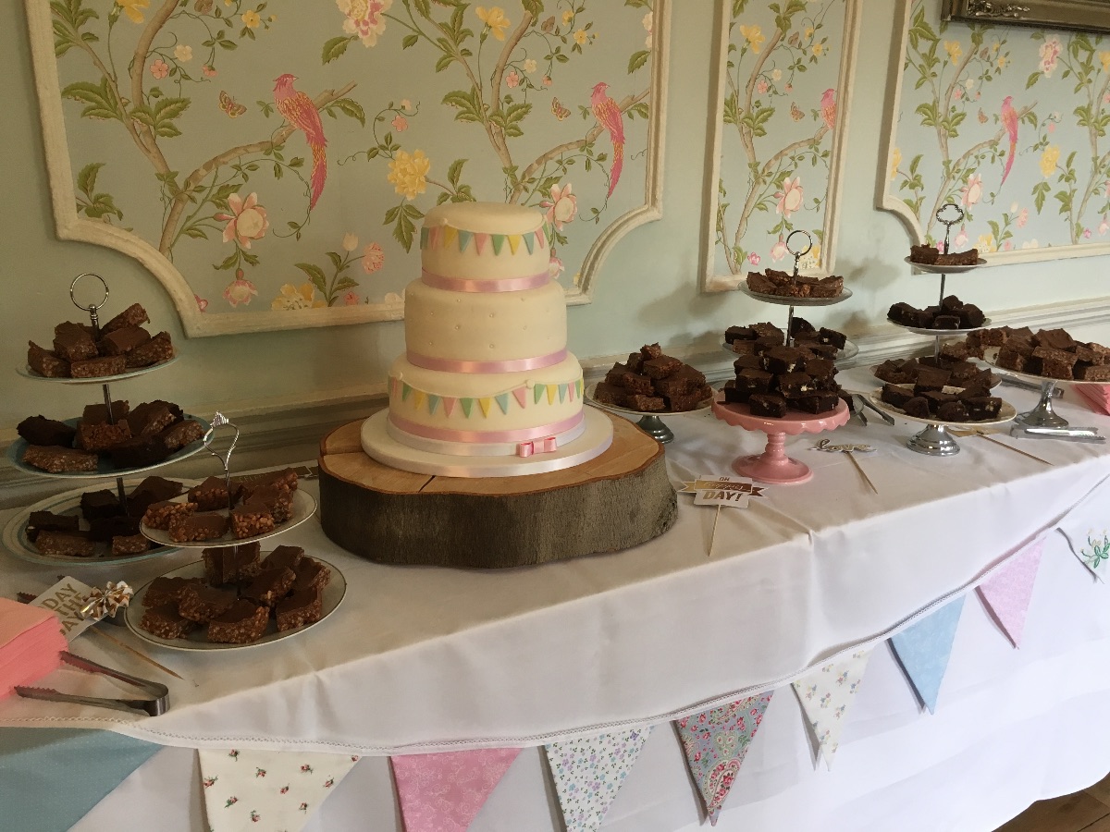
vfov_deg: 48.2
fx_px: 930
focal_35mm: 29
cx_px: 555
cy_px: 416
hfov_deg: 61.7
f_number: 2.2
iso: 40
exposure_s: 1/33
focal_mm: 4.15
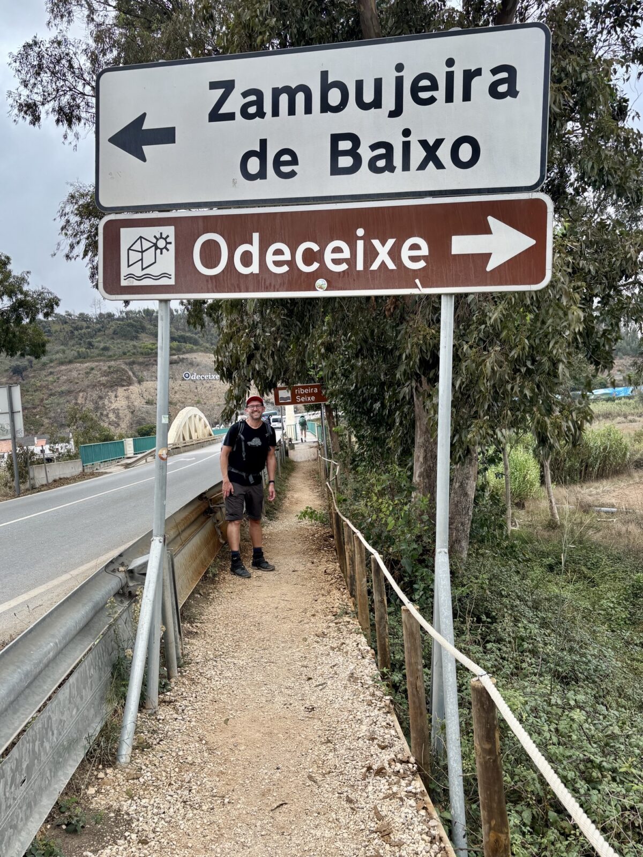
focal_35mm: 26
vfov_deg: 67.3
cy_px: 428
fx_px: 644
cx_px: 322
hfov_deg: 53.1
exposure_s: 1/1263
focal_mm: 5.96
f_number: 1.6
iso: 50
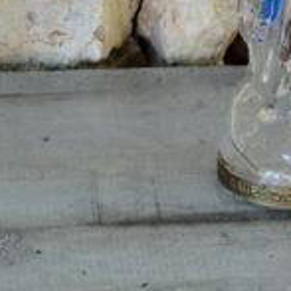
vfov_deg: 7.7
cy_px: -99
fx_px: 2121
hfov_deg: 7.8
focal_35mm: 223
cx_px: 259
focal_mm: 6.19
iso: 200
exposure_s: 1/50
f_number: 1.65
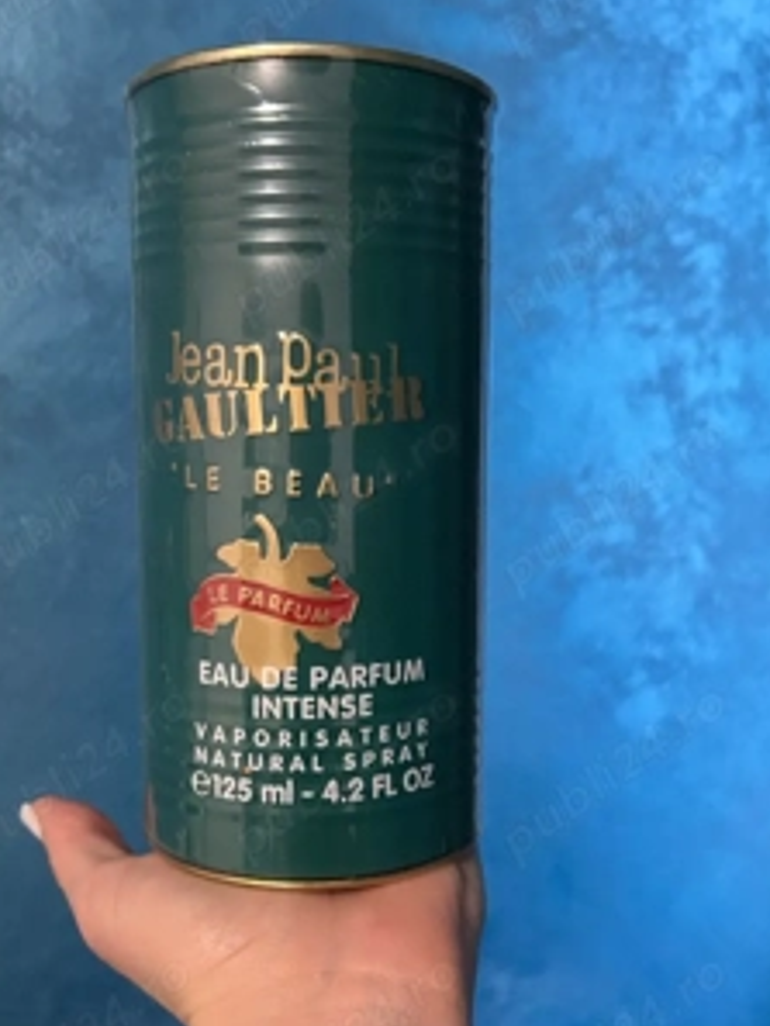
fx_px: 1037
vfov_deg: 52.6
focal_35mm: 35
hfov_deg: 40.7
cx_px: 414
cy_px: 546
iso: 500
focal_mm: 5.7
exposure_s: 1/60
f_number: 1.5
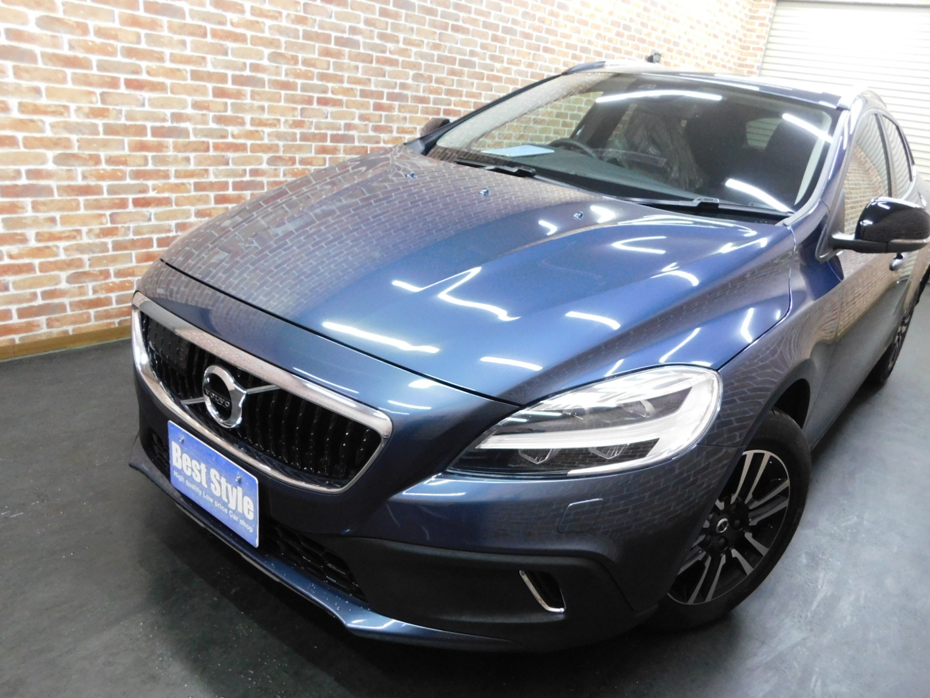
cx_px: 510
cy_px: 374
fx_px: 699
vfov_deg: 53.0
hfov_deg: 67.1
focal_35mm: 26
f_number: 3
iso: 400
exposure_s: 1/20
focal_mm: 4
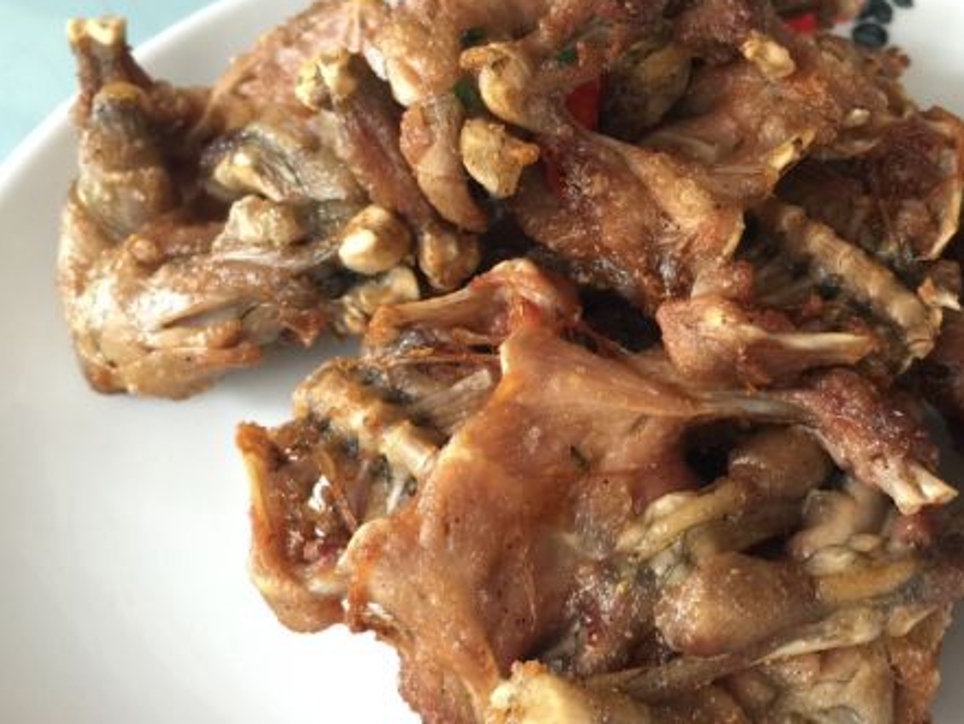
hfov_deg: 40.6
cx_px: 658
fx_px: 1281
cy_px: 388
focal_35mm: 46
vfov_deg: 31.5
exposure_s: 1/30
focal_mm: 4.15
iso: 50
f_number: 2.2
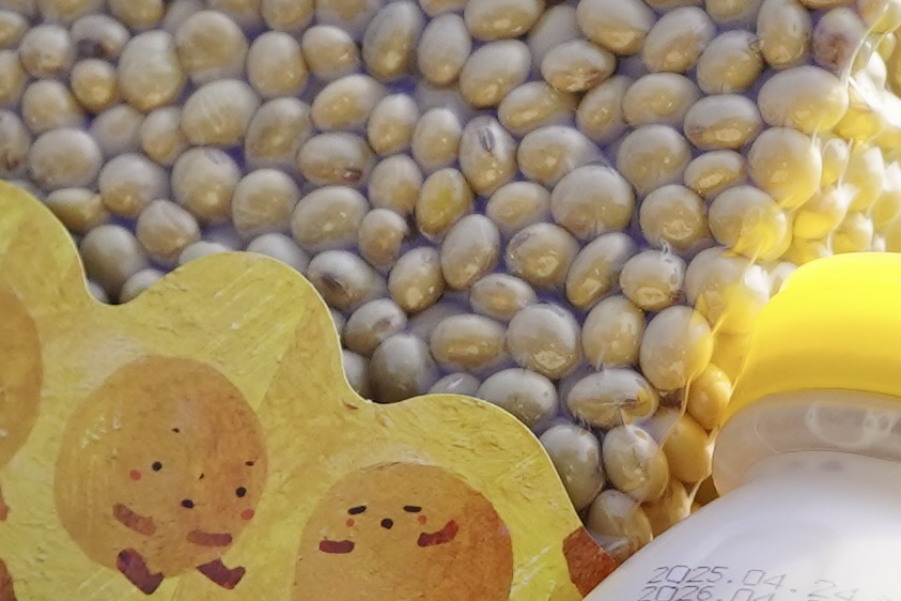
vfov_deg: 5.7
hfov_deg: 8.4
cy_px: 407
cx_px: -127
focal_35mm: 242
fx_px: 6056
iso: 320
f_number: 5
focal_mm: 34
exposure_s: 1/1600
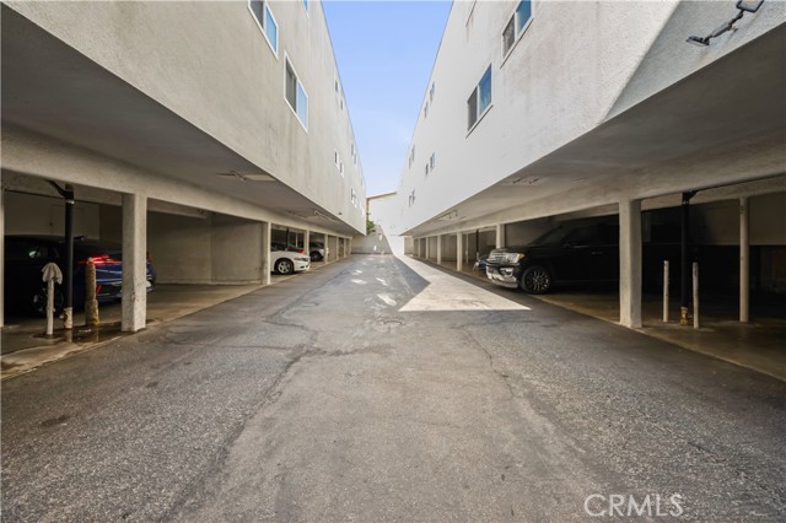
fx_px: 305
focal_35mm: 14
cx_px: 393
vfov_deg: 81.1
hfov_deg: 104.3
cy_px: 262
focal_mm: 14
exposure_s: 1/15
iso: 100
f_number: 14
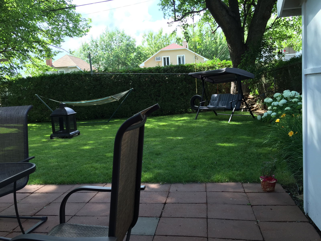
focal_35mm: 29
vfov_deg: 48.2
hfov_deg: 61.7
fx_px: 269
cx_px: 160
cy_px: 120
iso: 32
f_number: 2.2
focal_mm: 4.15
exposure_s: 1/137
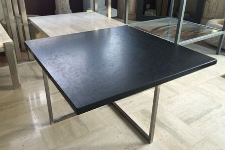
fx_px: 200
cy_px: 67
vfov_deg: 41.1
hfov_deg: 58.7
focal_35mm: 32
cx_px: 113
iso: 64
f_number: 2.2
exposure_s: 1/30
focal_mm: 4.15
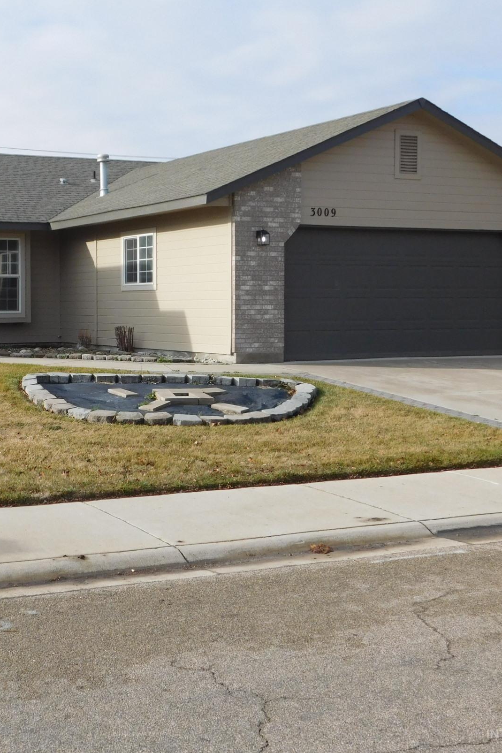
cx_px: 62
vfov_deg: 37.5
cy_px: 383
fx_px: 1108
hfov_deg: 24.9
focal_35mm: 53
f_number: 3.5
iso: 125
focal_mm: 6.3
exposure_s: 1/1000
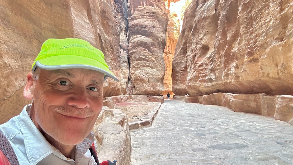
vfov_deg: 44.3
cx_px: 142
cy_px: 91
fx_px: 202
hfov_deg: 71.9
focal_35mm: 26
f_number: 1.9
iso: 80
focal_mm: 2.69
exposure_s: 1/87
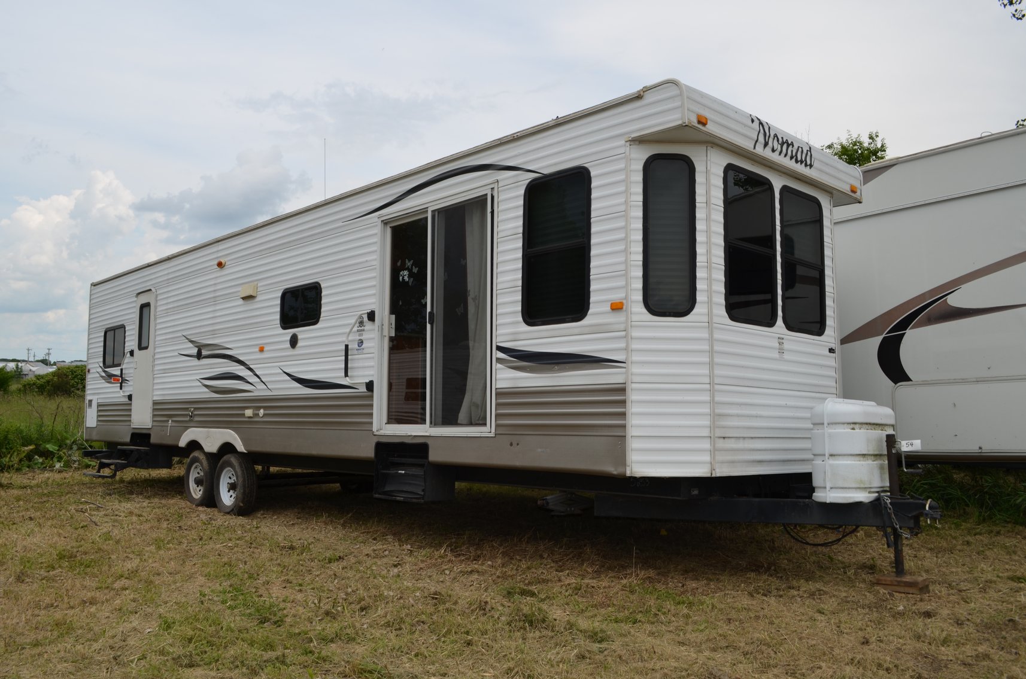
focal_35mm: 30
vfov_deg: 43.4
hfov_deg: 62.0
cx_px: 513
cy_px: 340
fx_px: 853
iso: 100
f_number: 10
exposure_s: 1/200
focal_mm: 20
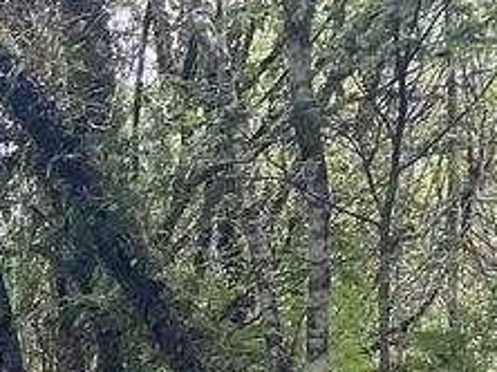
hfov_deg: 13.9
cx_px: -495
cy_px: 796
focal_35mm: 120
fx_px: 1721
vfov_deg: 11.0
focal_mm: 4.25
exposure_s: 1/60
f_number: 1.8
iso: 200
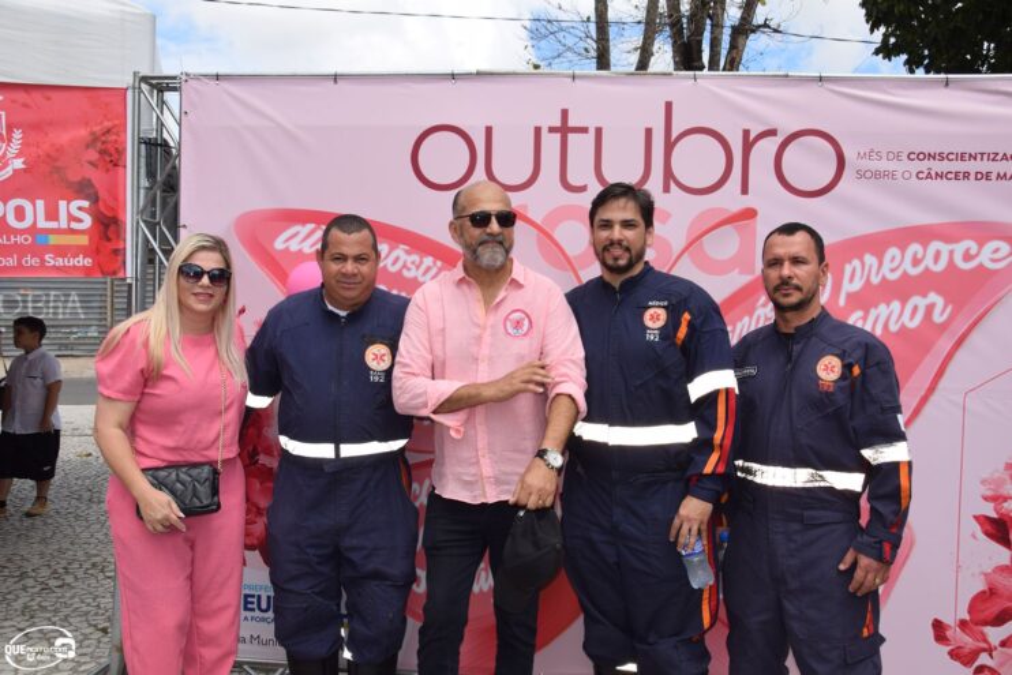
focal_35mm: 33
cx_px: 506
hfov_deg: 57.2
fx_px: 928
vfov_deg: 40.0
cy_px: 338
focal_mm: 22
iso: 100
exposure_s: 1/200
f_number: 8
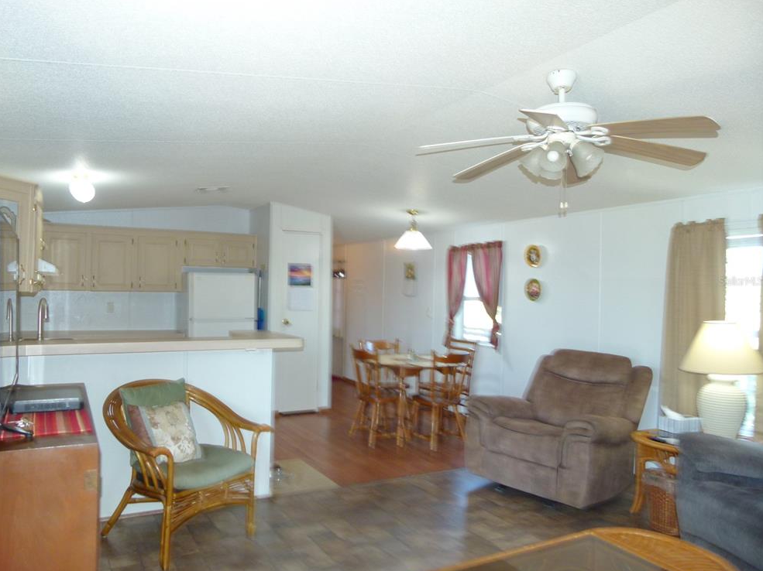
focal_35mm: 26
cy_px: 281
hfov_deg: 67.3
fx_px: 573
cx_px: 369
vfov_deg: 53.0
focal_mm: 4.5
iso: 100
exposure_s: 1/20
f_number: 2.8
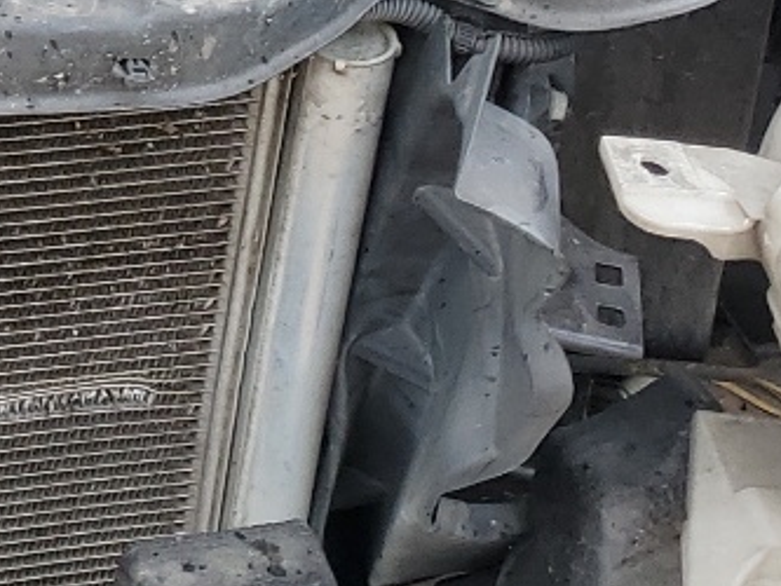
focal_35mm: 125
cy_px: -380
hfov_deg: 14.2
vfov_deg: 11.2
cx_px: -542
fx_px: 2821
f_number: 1.5
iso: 50
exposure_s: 1/333
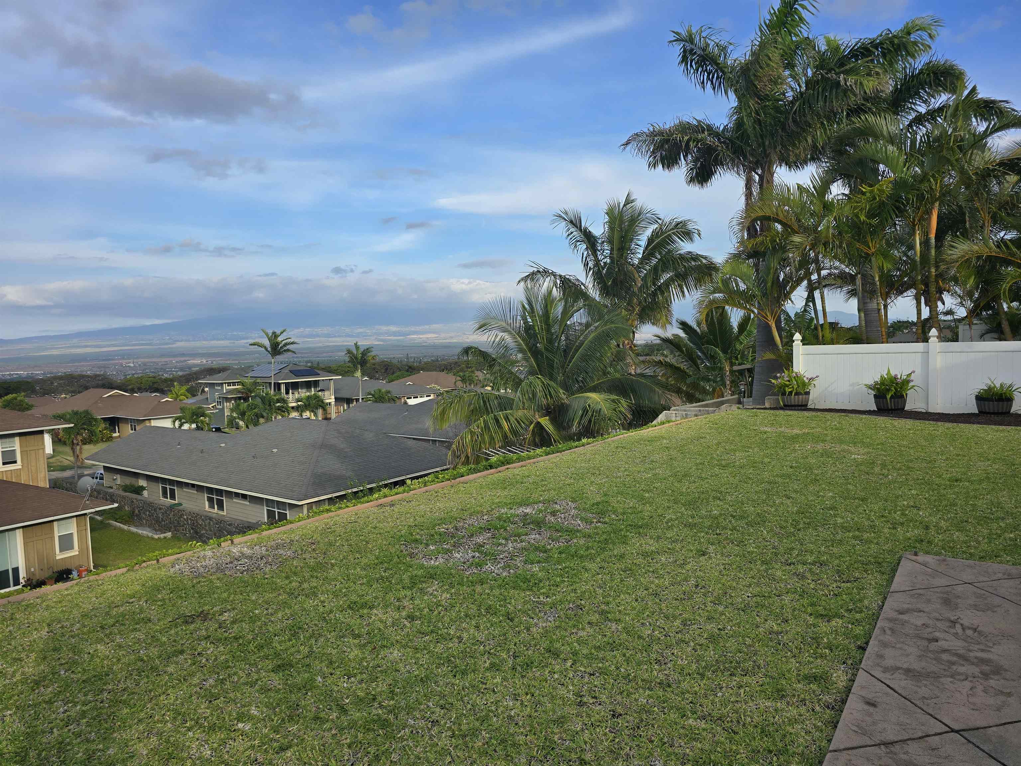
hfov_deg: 73.9
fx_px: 678
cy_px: 383
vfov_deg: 58.9
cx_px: 510
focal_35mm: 23
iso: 12
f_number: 1.7
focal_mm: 6.3
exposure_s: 1/453
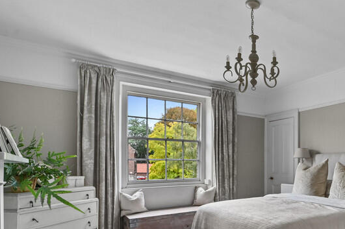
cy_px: 165
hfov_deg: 61.3
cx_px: 281
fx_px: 259
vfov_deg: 46.5
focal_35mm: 27
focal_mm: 14
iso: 400
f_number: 8
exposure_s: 1/1.25
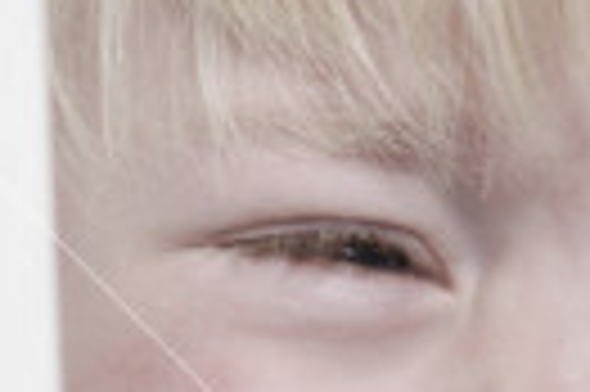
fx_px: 9952
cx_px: 522
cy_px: 712
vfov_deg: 2.2
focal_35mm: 608
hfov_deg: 3.4
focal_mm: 52
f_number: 14
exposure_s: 1/160
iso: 100
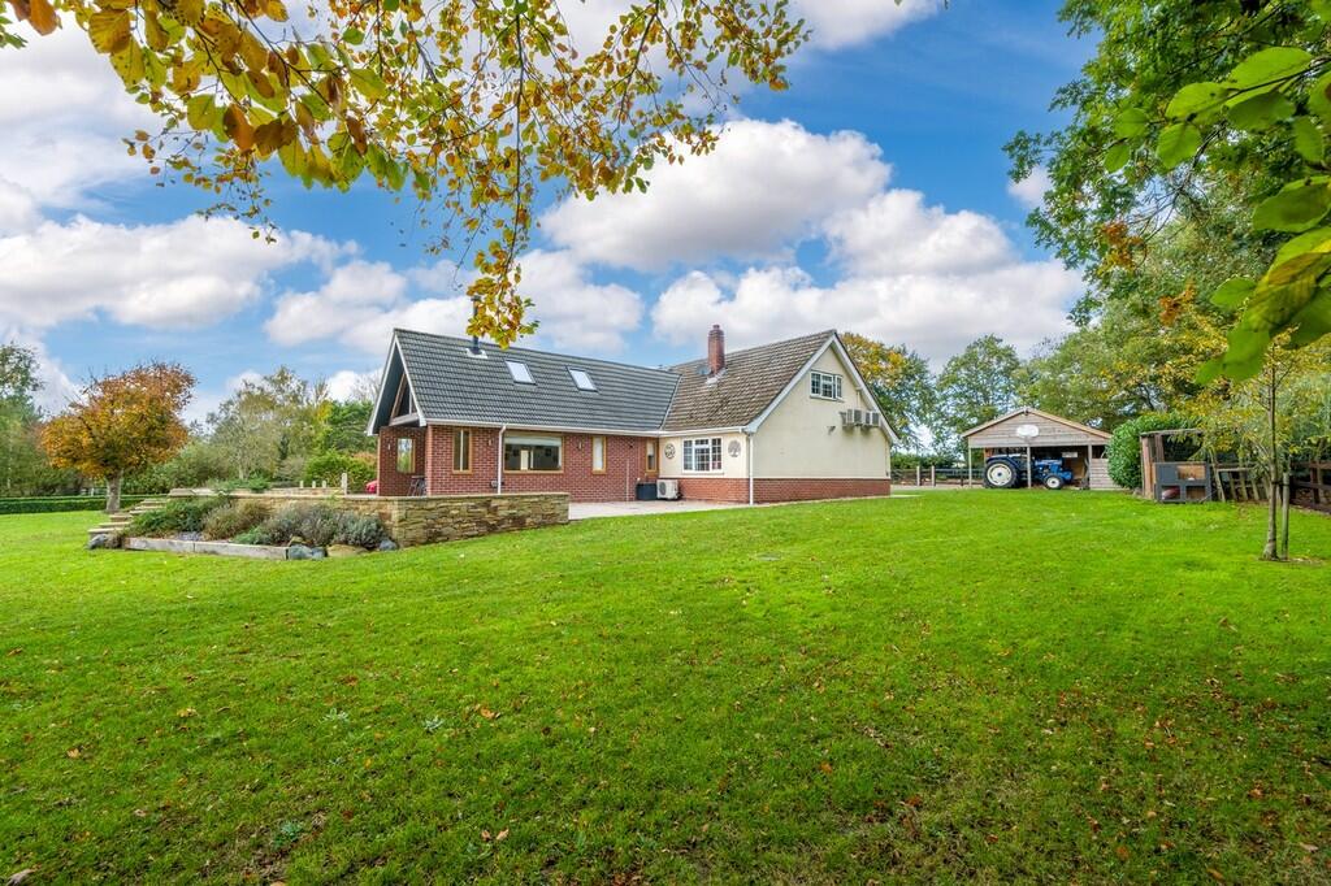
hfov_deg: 100.4
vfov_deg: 77.3
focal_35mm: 15
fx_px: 554
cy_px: 443
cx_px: 666
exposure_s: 1/80
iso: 160
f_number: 9
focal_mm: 10.1
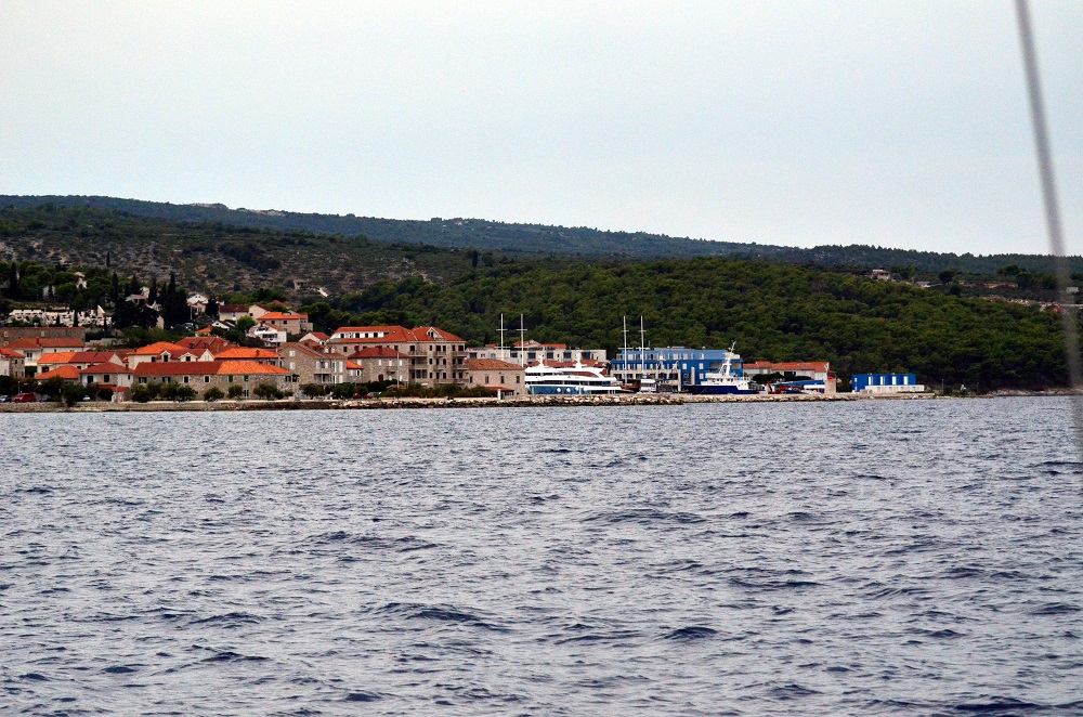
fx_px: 3152
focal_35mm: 105
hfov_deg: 19.5
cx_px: 542
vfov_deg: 13.0
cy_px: 358
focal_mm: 70
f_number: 4.5
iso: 1800
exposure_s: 1/8000
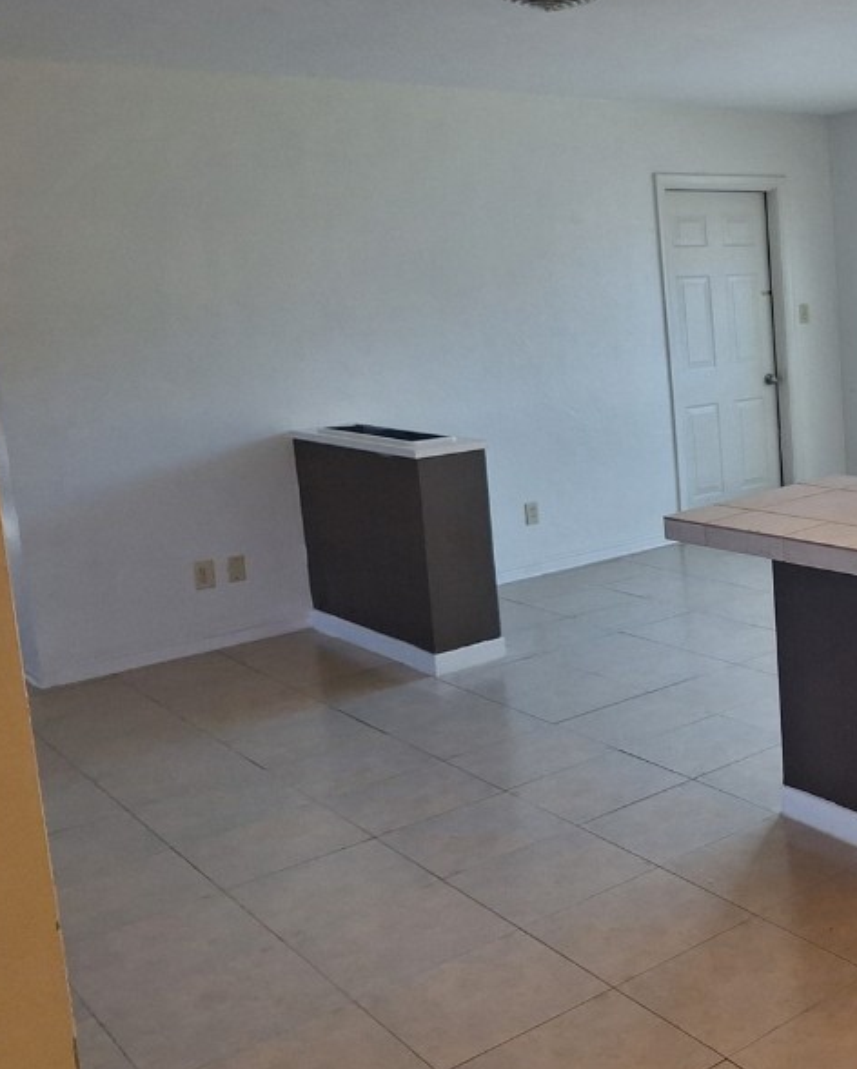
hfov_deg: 34.0
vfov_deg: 46.6
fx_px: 1235
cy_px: 448
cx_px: 908
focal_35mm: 39
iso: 64
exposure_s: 1/120
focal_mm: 5.54
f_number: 1.8
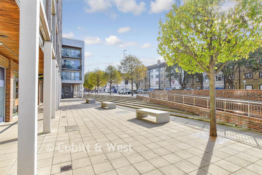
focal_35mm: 18
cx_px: 131
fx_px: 131
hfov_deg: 90.0
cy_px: 88
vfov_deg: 67.4
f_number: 10
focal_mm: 12
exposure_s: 1/250
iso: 500
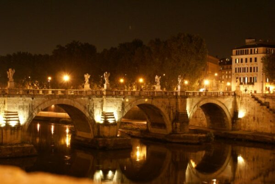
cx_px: 138
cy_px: 92
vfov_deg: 25.8
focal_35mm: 52
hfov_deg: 37.8
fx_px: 401
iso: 400
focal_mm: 35
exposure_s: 2
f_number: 5.6
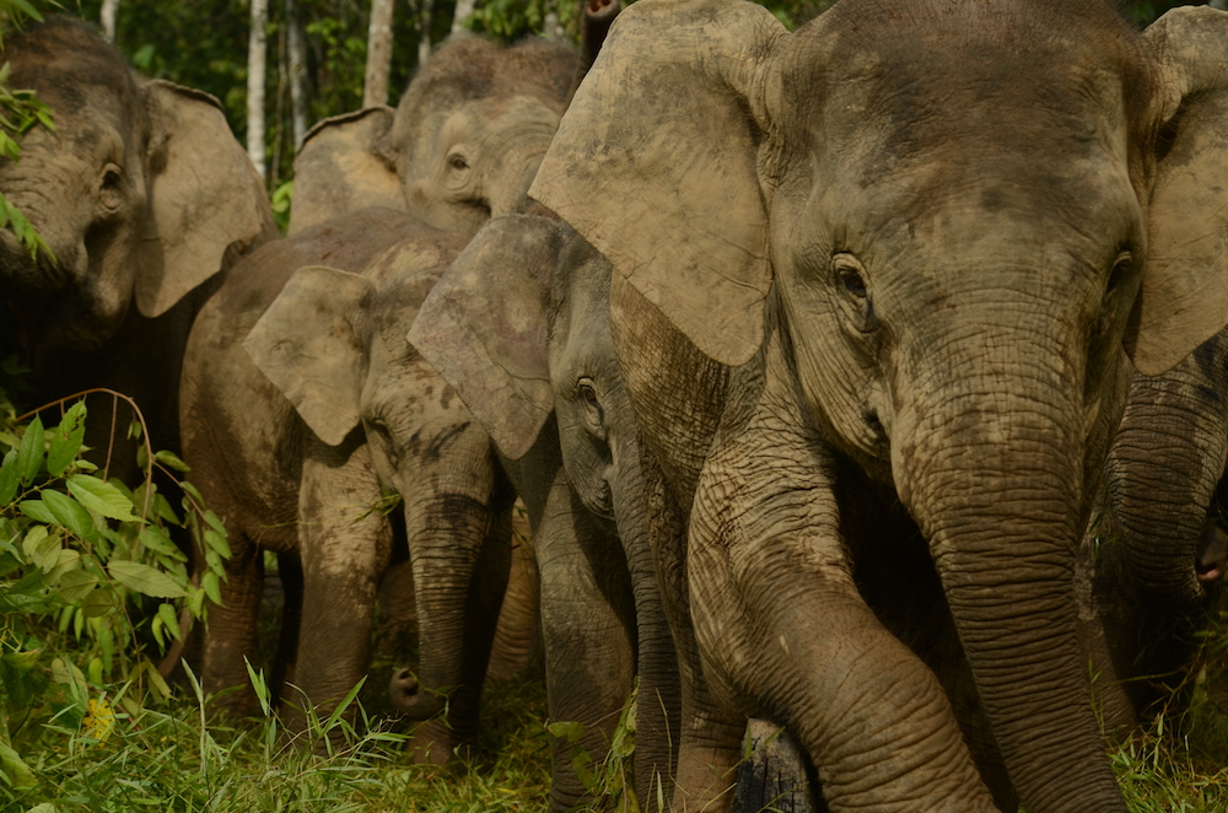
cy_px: 406
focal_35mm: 105
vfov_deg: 13.0
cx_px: 614
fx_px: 3574
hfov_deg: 19.5
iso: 200
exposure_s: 1/320
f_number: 5.6
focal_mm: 70
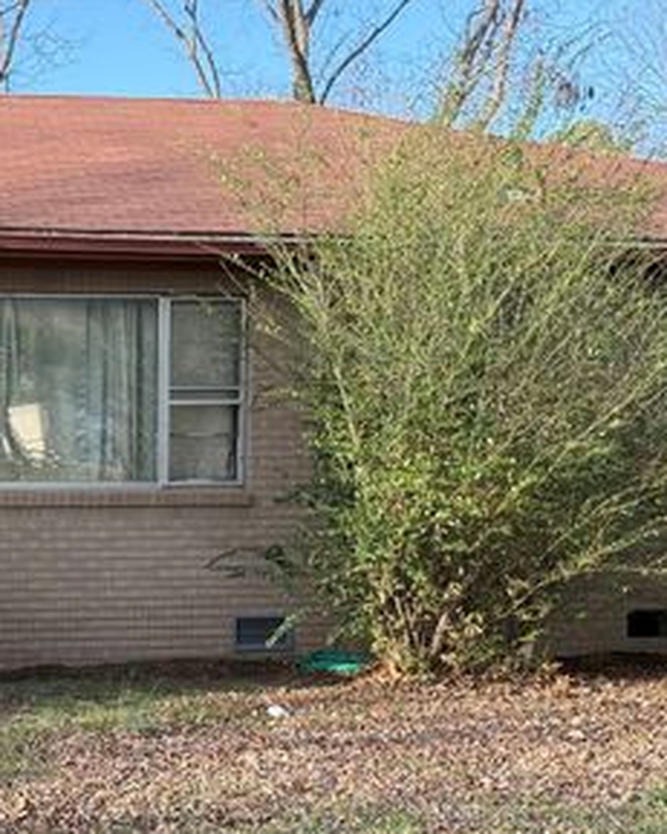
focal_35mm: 81
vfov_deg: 23.5
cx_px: -29
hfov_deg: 18.4
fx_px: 2000
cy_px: 535
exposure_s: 1/885
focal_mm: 6.76
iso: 80
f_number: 1.78
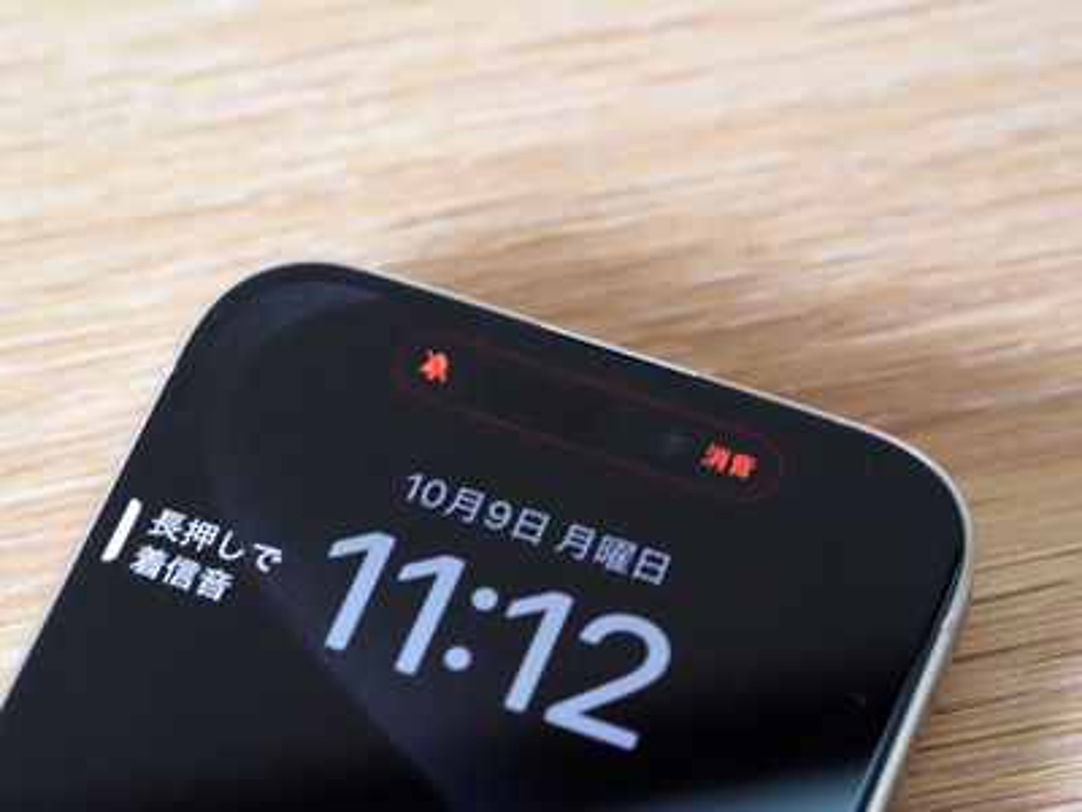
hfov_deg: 16.4
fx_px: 3751
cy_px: 406
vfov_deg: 12.3
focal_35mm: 120
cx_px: 541
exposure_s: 1/40
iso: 6400
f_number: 4
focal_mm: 60
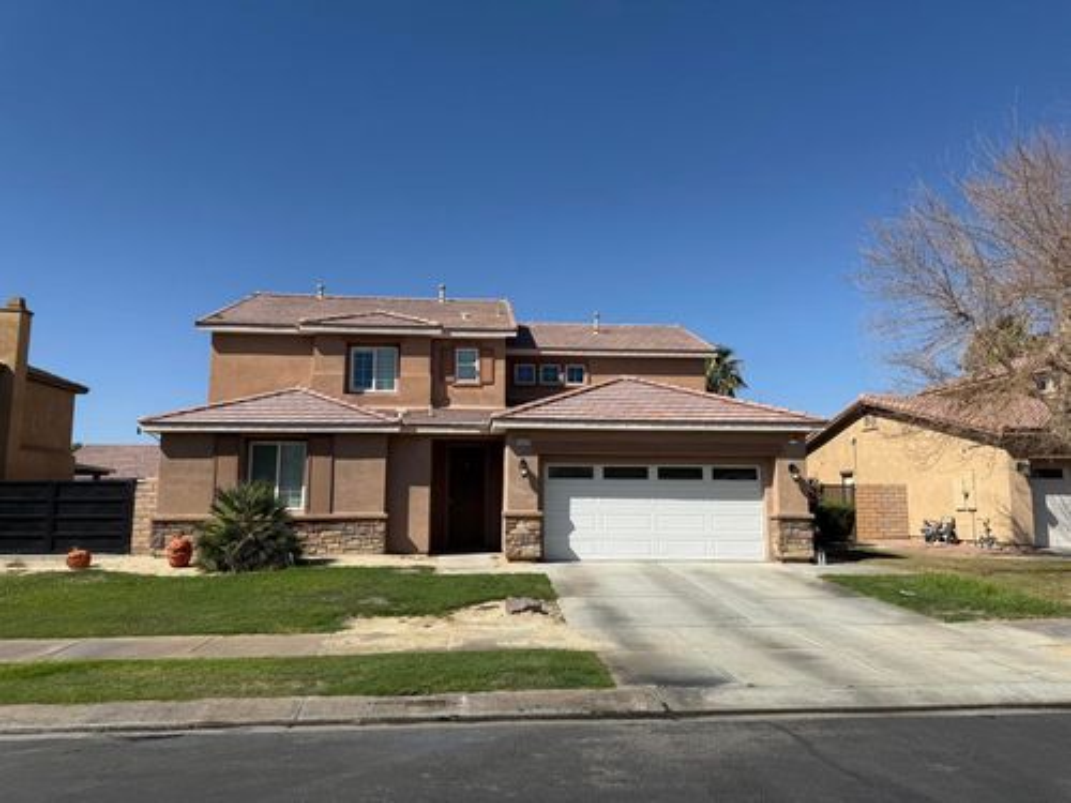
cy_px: 402
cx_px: 536
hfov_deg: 71.6
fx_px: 743
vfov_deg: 56.8
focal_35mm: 24
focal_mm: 6.76
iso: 80
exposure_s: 1/7353
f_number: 1.78
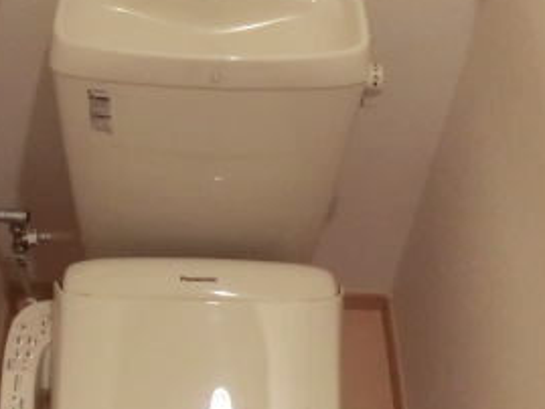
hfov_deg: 33.5
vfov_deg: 25.5
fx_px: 898
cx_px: 182
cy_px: 277
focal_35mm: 57
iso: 500
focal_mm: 4.3
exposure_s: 1/60
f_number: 3.2
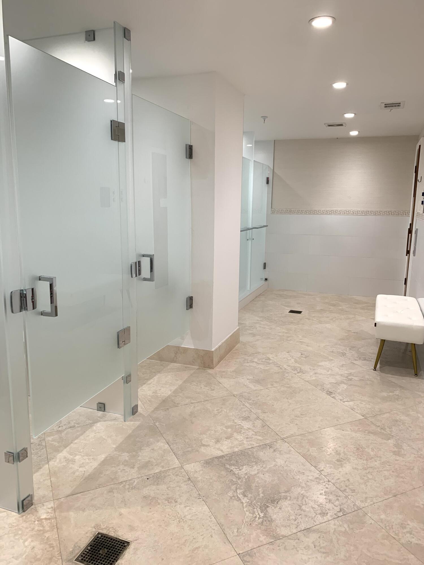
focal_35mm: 26
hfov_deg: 53.1
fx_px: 425
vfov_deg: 67.3
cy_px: 282
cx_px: 212
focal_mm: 4.25
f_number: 1.8
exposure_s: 1/60
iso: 80
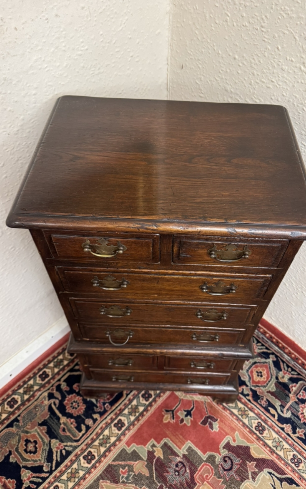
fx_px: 347
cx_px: 173
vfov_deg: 70.4
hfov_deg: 47.5
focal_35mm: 26
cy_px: 247
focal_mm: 6.76
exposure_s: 1/50
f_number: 1.78
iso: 320
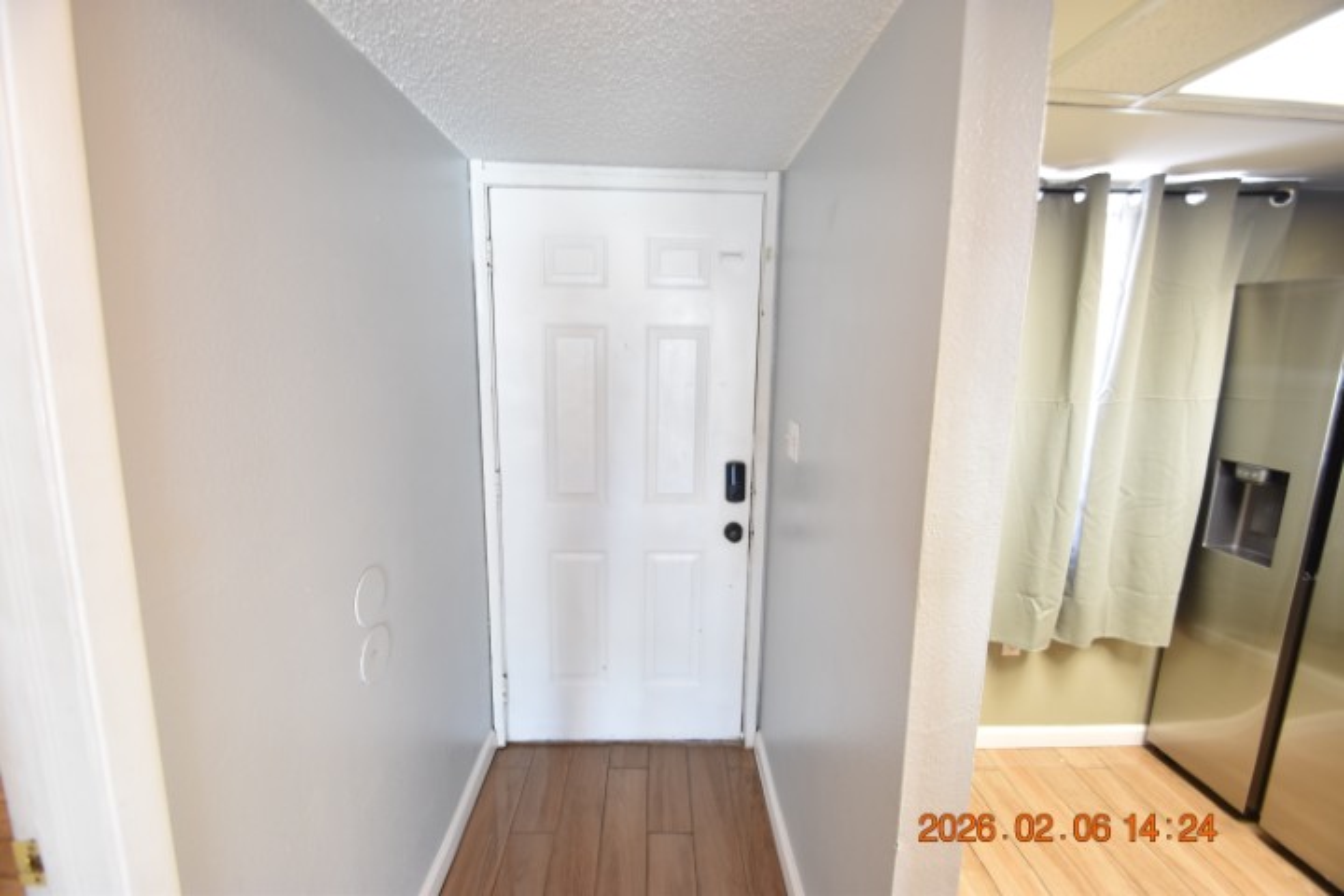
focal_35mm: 15
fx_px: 560
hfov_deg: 100.4
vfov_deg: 77.3
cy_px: 448
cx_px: 672
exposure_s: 1/20
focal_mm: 10
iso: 800
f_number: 3.5
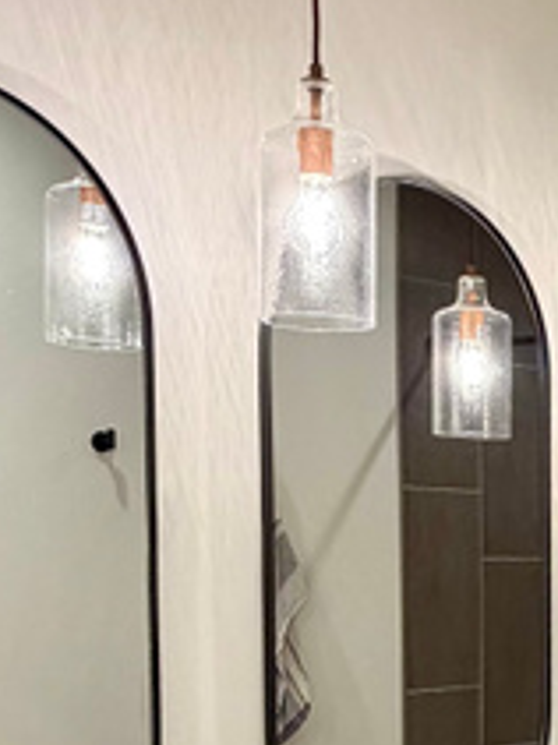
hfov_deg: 25.4
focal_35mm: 51
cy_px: 770
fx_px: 1097
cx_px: 685
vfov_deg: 33.8
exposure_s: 1/120
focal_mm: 2.22
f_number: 2.2
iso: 200
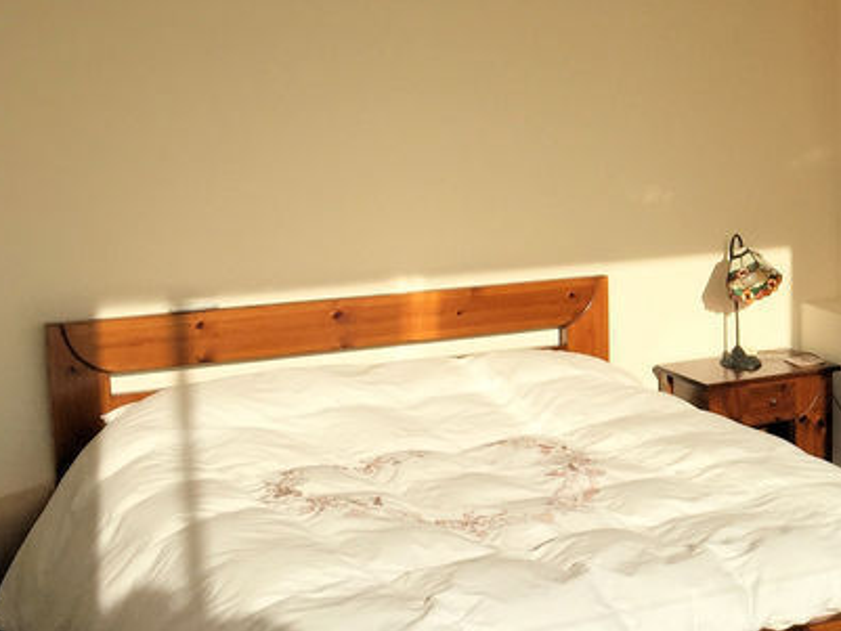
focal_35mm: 74
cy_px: 296
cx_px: 893
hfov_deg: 24.7
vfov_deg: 19.9
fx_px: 1798
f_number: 2.2
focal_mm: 4.15
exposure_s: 1/2326
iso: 32
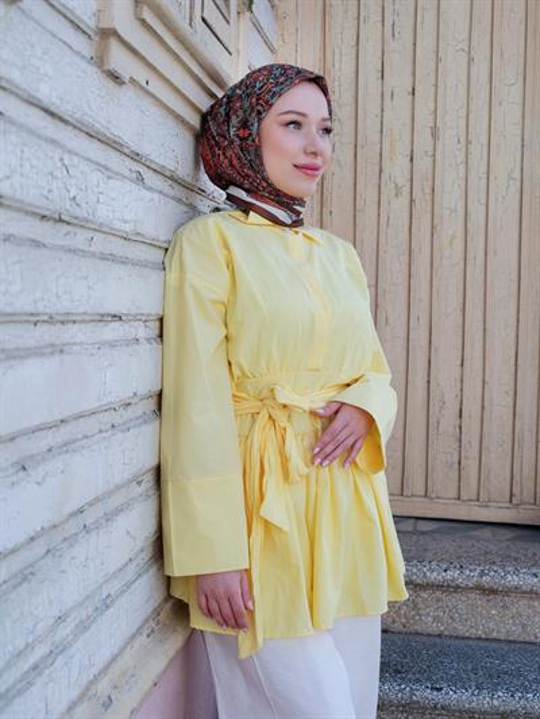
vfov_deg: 34.9
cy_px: 360
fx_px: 1144
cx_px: 270
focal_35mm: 55
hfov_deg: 26.6
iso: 320
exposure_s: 1/220
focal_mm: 70
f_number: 7.1
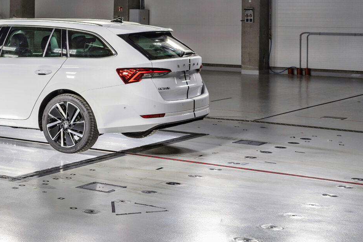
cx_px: -17
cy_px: 4
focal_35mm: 77
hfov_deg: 24.8
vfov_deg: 17.3
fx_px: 776
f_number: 6.3
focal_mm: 35
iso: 100
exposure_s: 1/250
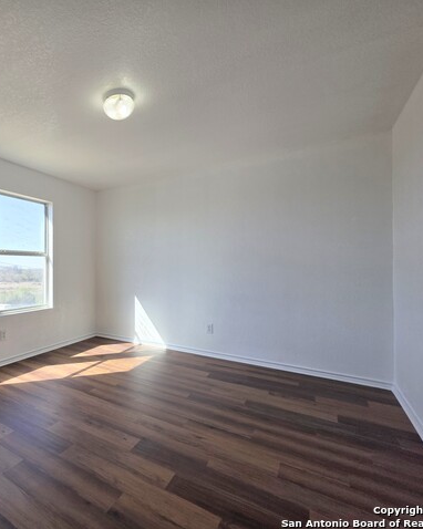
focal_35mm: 17
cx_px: 107
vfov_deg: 89.7
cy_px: 264
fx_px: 266
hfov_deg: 71.8
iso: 40
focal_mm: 2.2
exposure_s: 1/554
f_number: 1.9
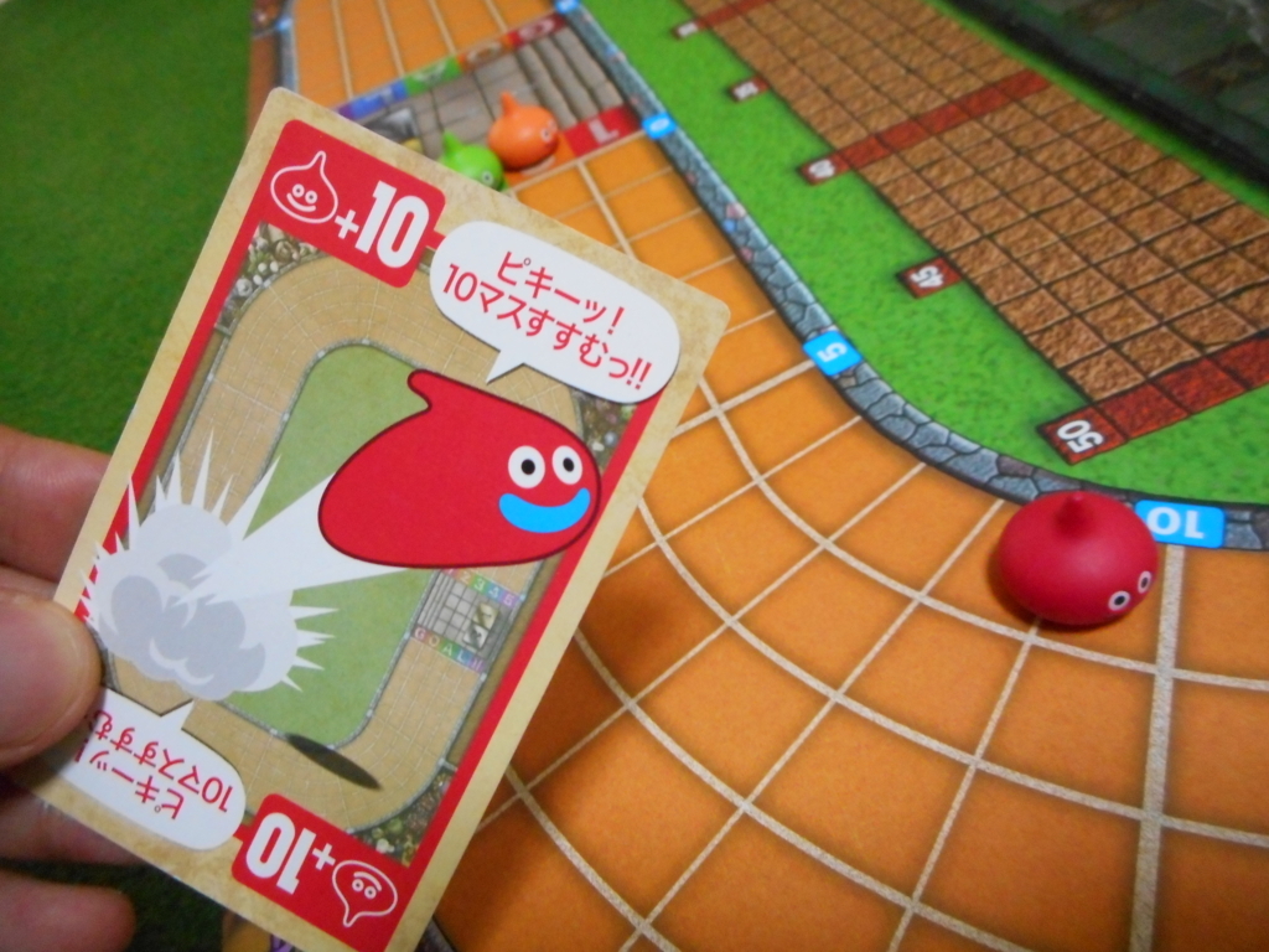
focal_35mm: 25
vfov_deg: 54.9
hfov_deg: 69.4
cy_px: 476
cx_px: 634
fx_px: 916
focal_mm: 4.5
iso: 800
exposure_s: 1/40
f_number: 3.7
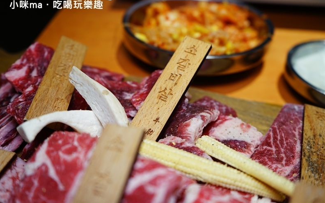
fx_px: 310
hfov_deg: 55.3
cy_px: 98
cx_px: 161
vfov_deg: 36.3
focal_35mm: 35
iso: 400
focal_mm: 34
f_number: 4
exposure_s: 1/60
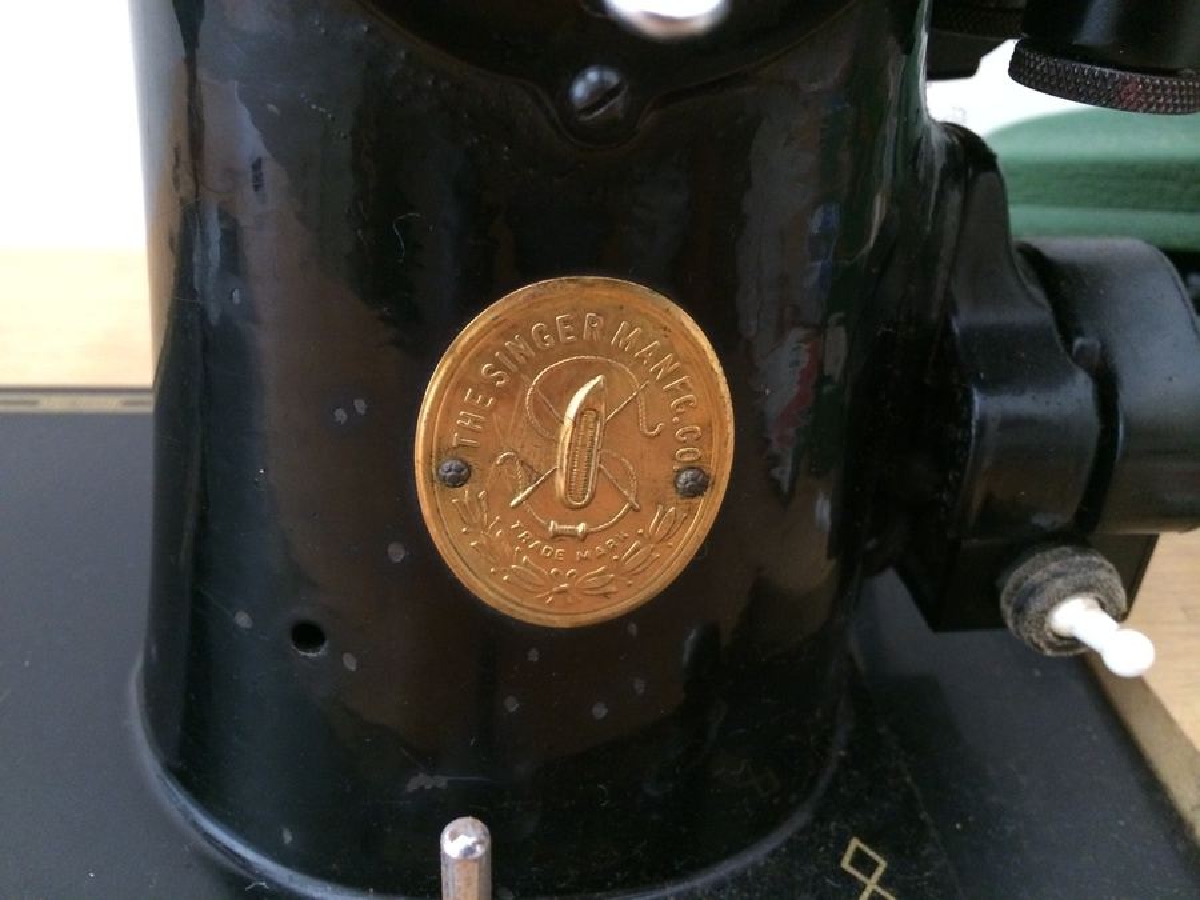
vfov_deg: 46.8
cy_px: 450
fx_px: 1040
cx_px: 600
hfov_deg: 60.0
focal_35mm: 30
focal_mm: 4.12
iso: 320
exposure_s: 1/15
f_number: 2.2
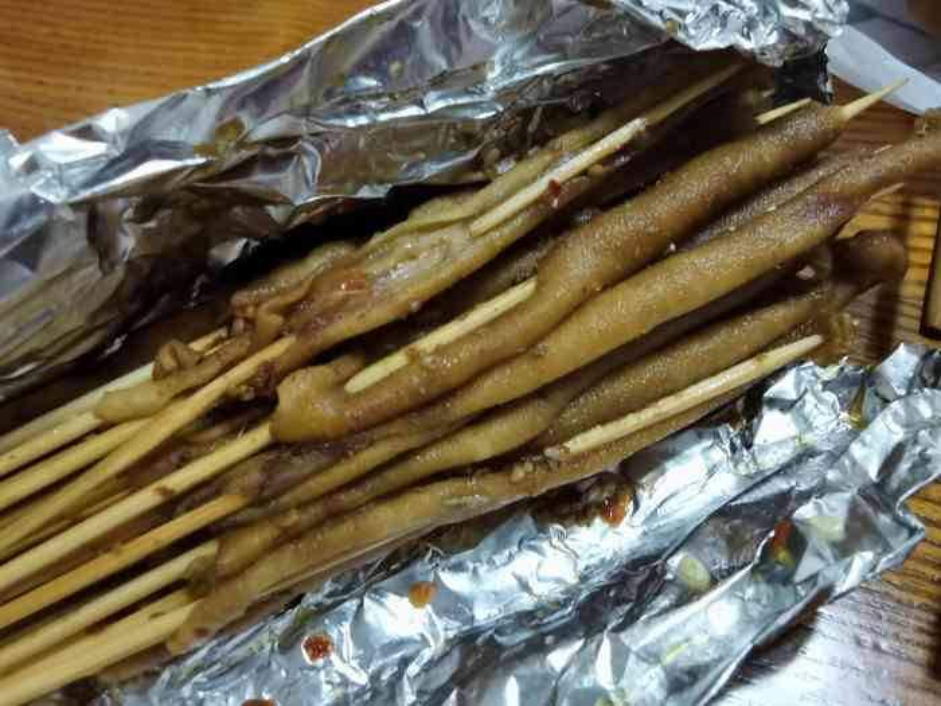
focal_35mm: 26
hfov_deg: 67.3
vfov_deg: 53.1
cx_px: 470
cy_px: 353
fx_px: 707
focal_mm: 2.26
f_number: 2.2
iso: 640
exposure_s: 1/25
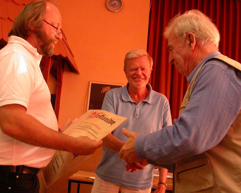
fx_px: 335
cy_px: 102
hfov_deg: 39.3
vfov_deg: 32.1
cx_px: 93
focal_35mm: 47
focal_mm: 7.85
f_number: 3.3
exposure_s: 1/66.5
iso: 400
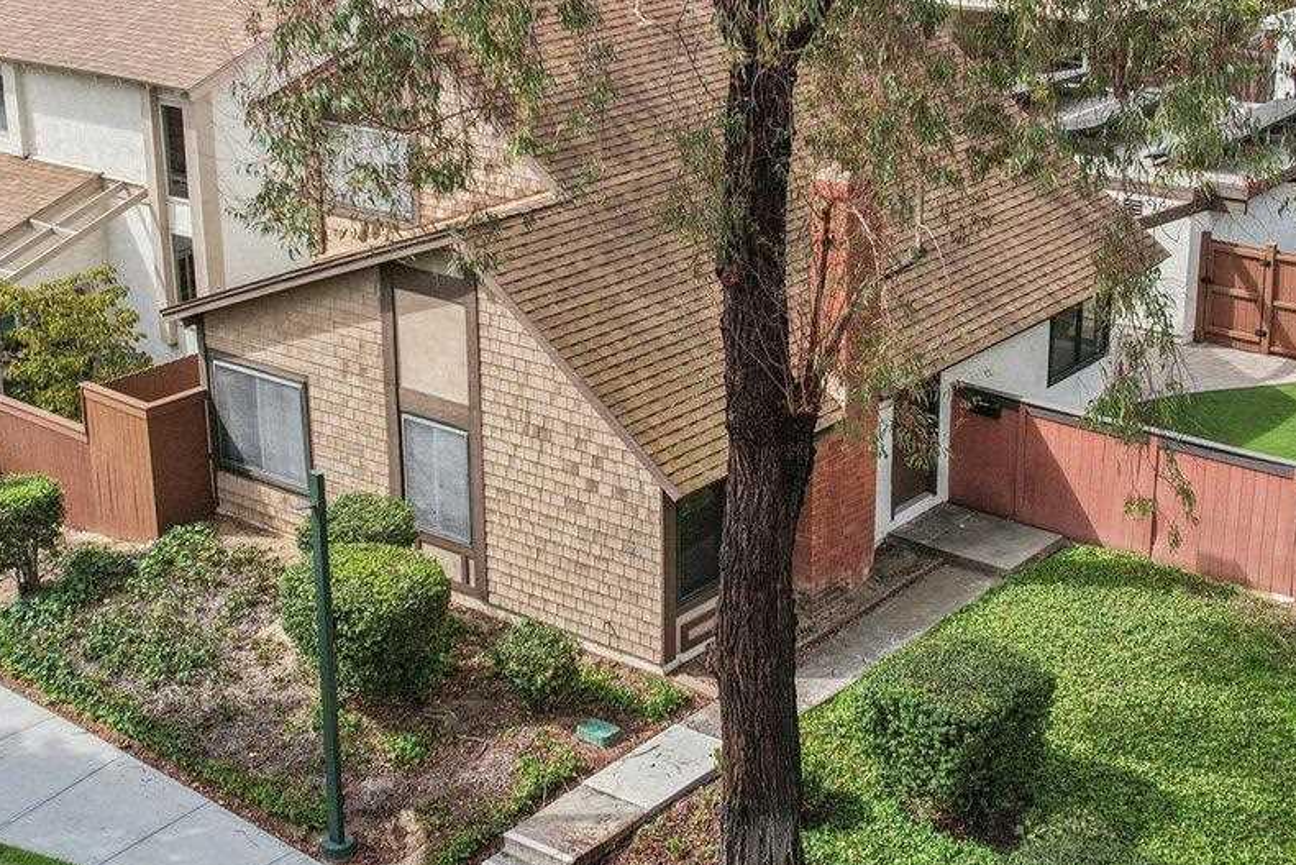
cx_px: 678
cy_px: 303
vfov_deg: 23.7
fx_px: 2052
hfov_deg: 35.0
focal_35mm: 57
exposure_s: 1/1500
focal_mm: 8.4
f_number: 2.8
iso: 130
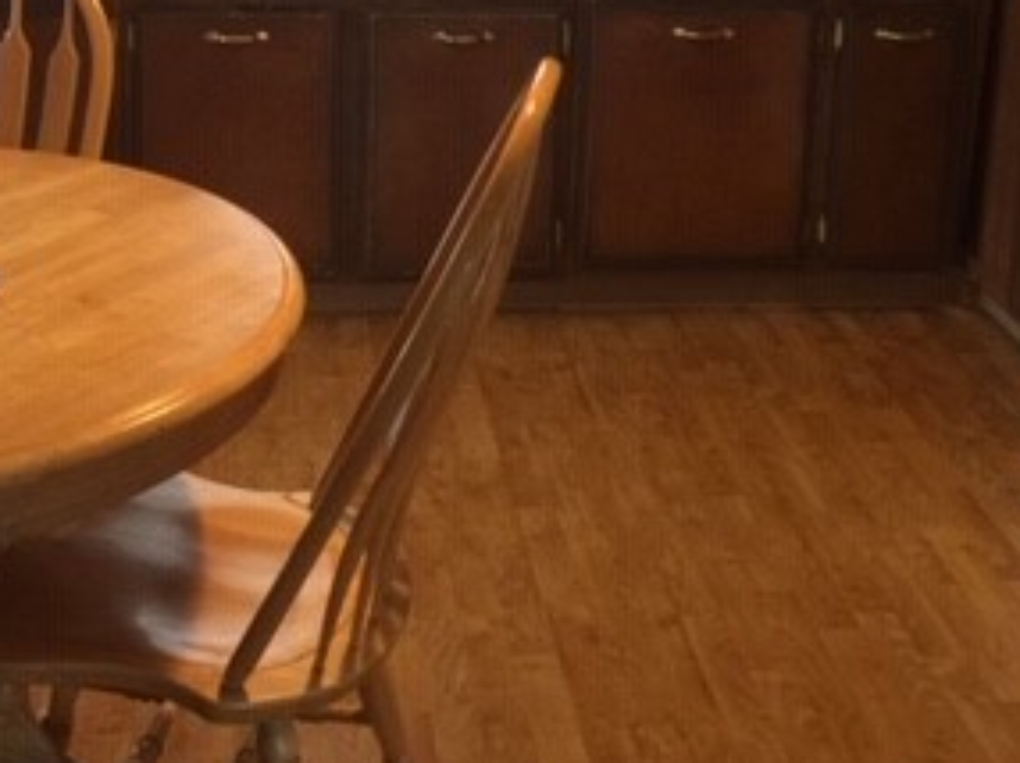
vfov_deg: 22.0
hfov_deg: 29.8
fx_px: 1914
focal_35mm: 65
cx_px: 442
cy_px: 71
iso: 64
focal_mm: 4.15
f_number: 2.2
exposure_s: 1/15
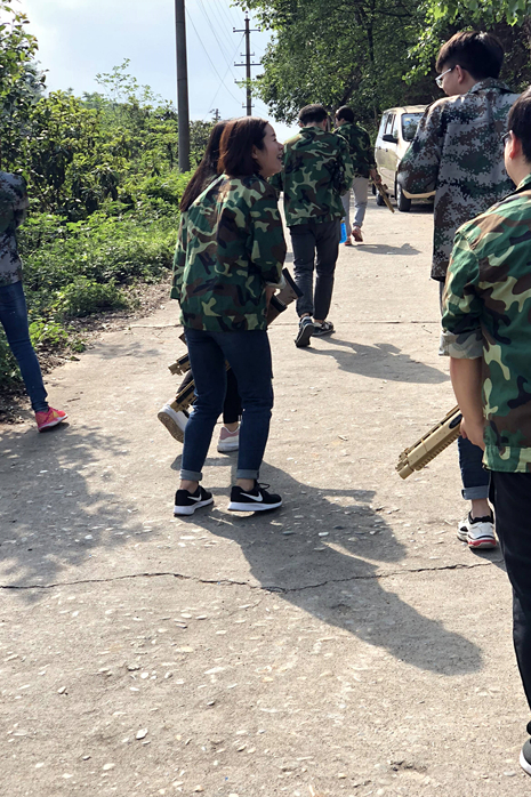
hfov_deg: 21.9
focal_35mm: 62
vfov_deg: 32.3
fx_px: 1372
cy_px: 343
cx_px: 296
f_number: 2.4
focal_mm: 6
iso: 16
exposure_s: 1/631
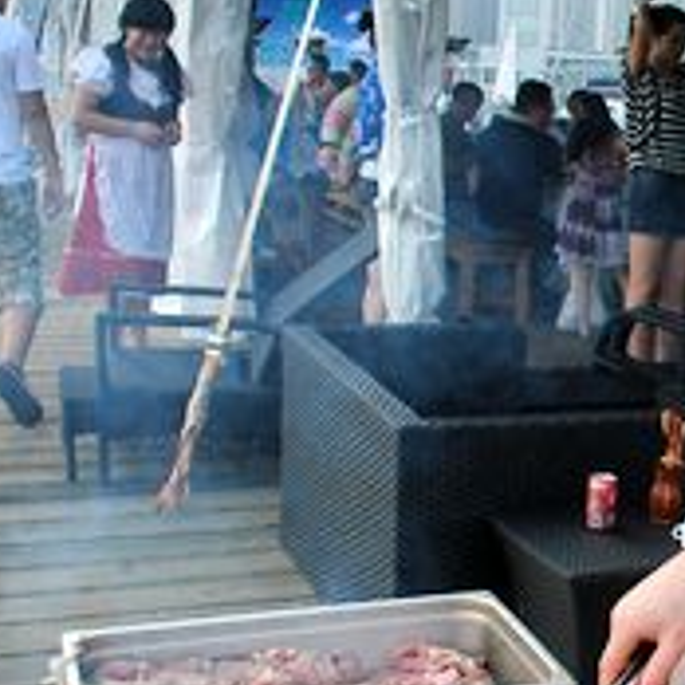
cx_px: 732
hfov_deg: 24.5
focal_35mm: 66
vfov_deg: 26.0
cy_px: 427
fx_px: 1478
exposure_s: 1/400
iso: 100
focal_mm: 18
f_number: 4.5
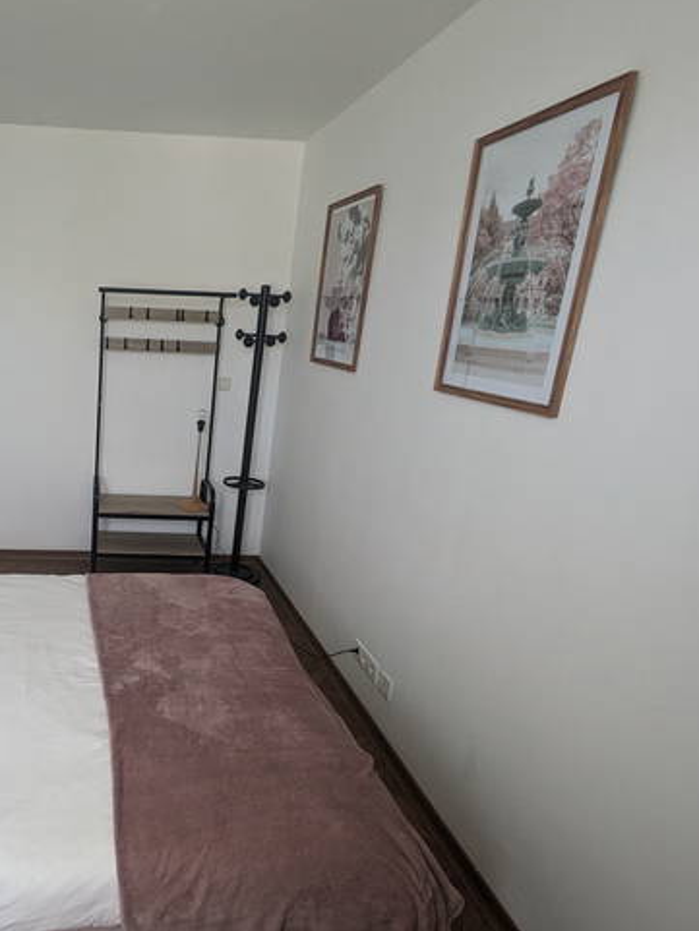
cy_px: 499
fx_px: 619
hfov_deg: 54.4
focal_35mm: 23
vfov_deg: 73.8
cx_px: 130
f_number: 2.2
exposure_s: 1/25
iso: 122
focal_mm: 1.83
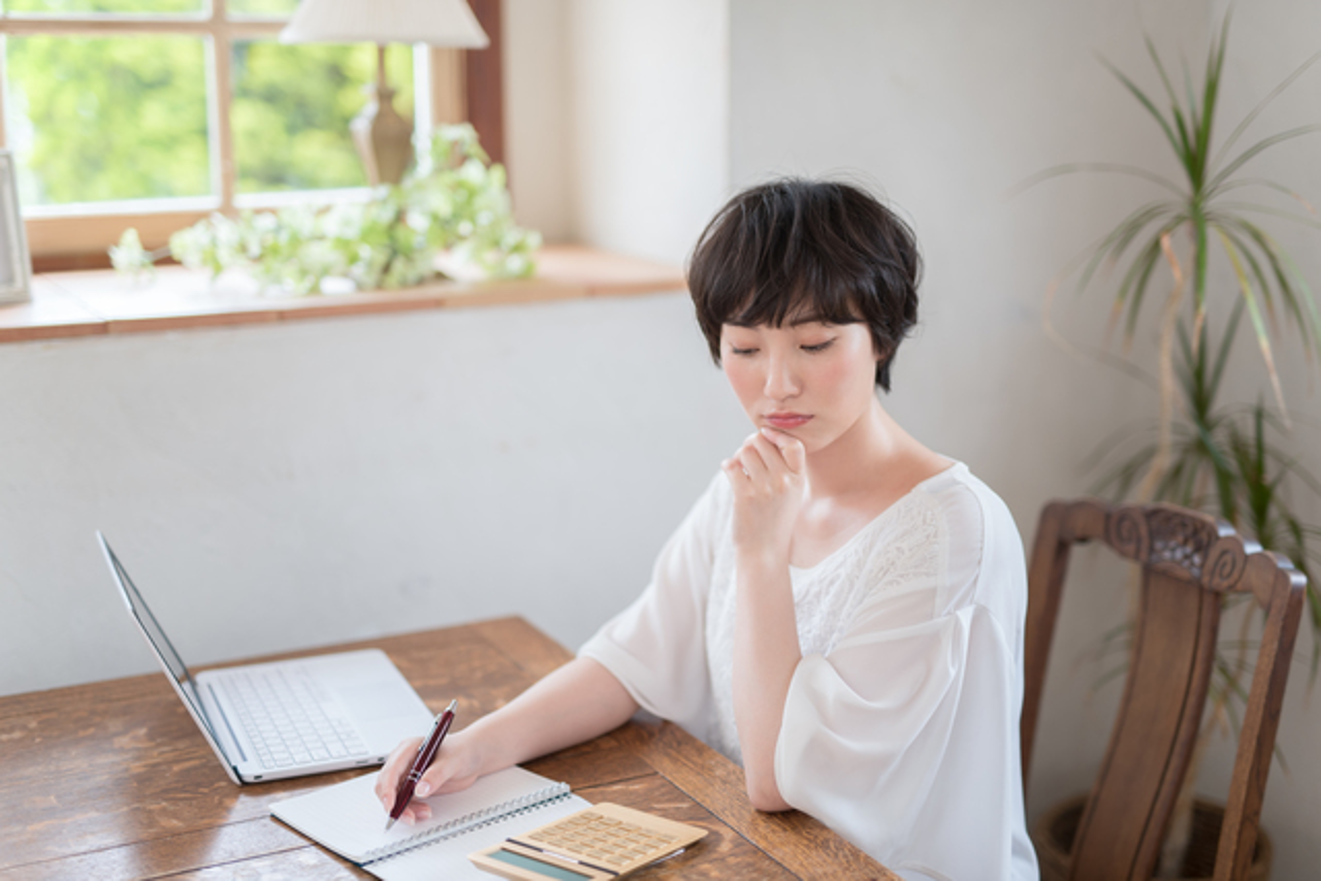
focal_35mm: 50
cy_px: 440
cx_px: 660
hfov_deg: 39.6
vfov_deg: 27.0
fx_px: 1835
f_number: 1.4
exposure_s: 1/400
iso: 200
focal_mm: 50
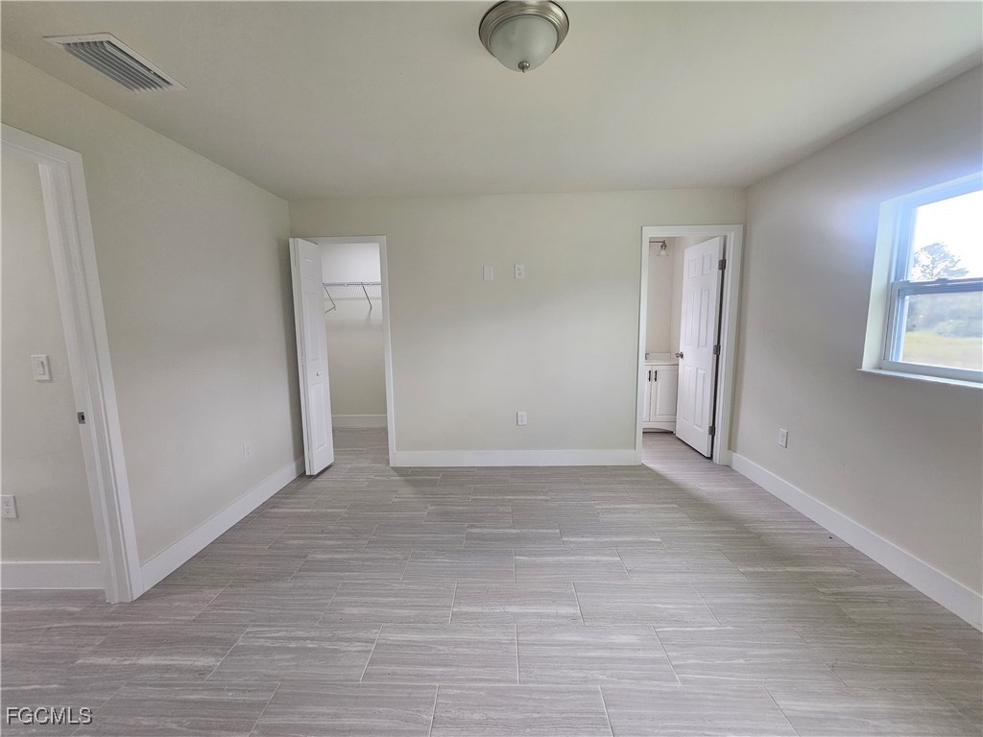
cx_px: 492
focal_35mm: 13
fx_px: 369
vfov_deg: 89.9
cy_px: 368
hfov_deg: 106.2
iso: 125
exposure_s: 1/60
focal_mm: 2.2
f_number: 2.2
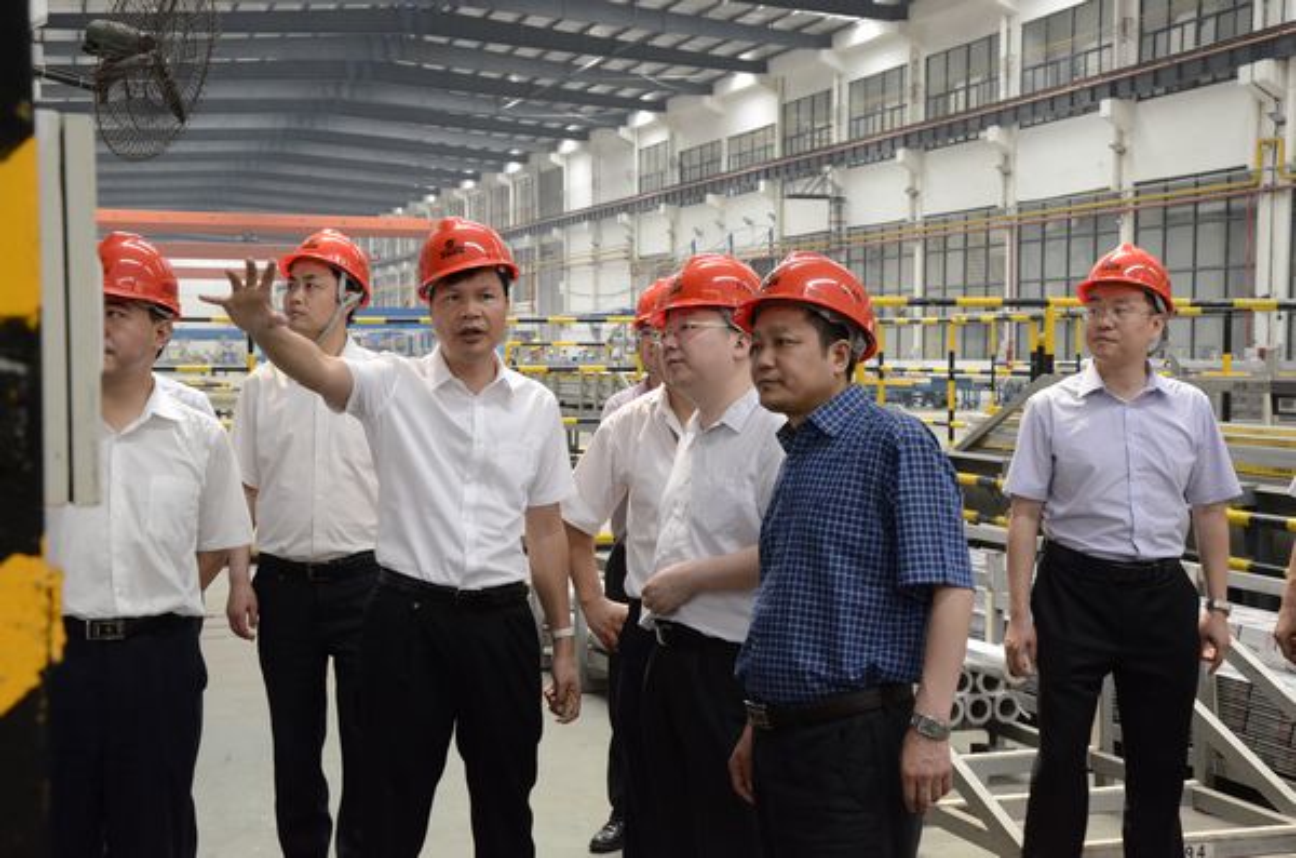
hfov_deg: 37.9
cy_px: 429
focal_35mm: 52
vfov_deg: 25.6
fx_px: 1886
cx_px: 648
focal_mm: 35
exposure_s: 1/250
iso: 3200
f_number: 8
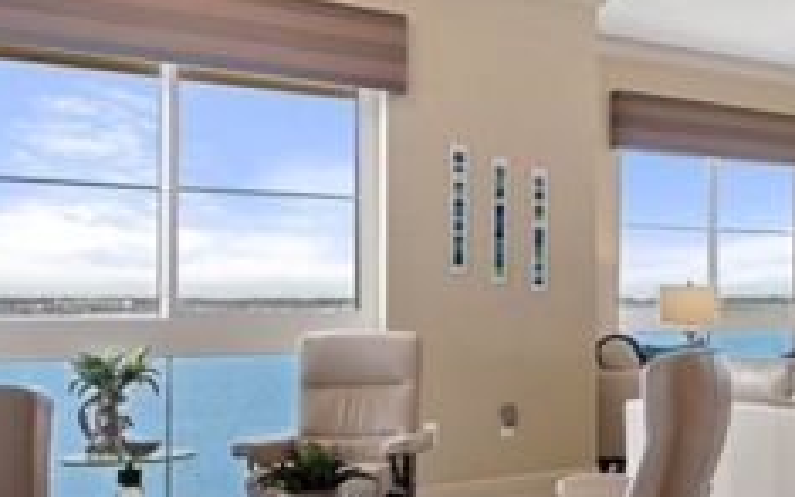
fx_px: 1127
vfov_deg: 24.8
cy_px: 299
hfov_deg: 31.6
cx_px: 986
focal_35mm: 52
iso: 320
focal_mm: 17
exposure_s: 1
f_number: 8
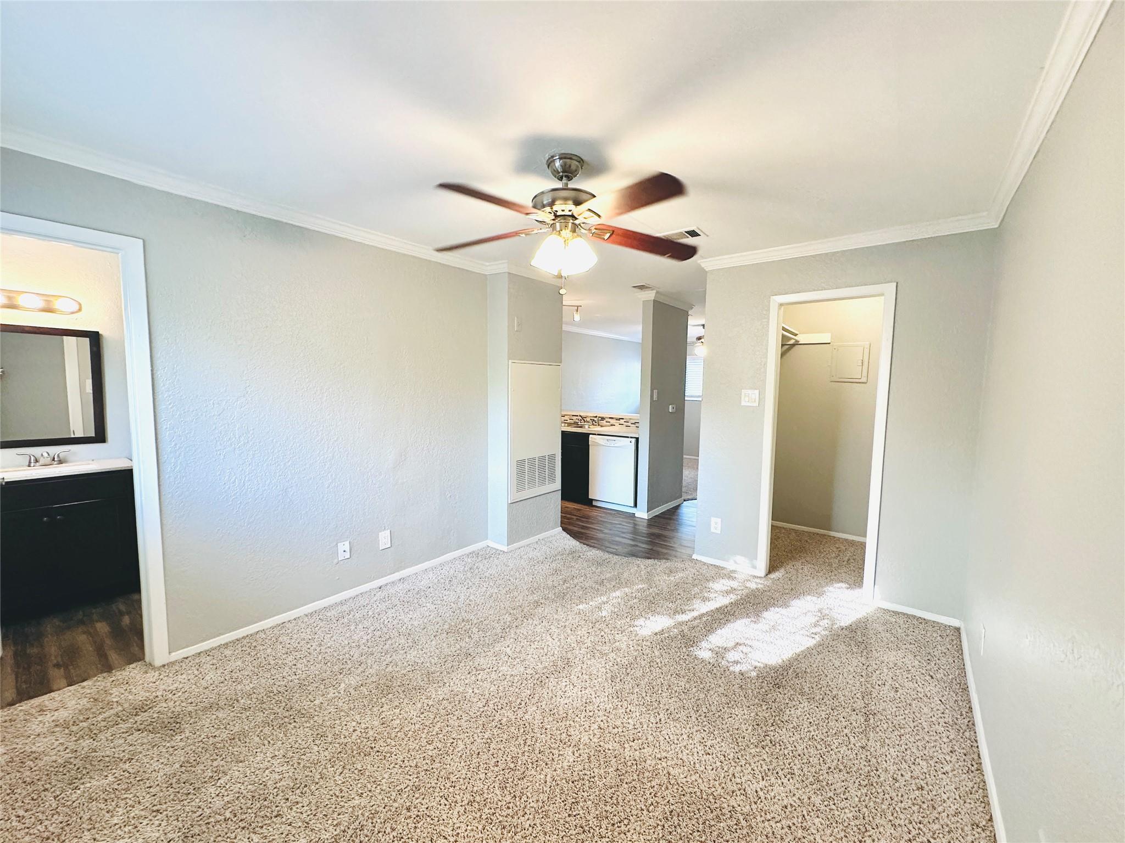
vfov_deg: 85.7
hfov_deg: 102.1
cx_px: 562
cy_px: 422
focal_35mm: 14
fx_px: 455
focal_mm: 2.22
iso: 250
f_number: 2.2
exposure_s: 1/120
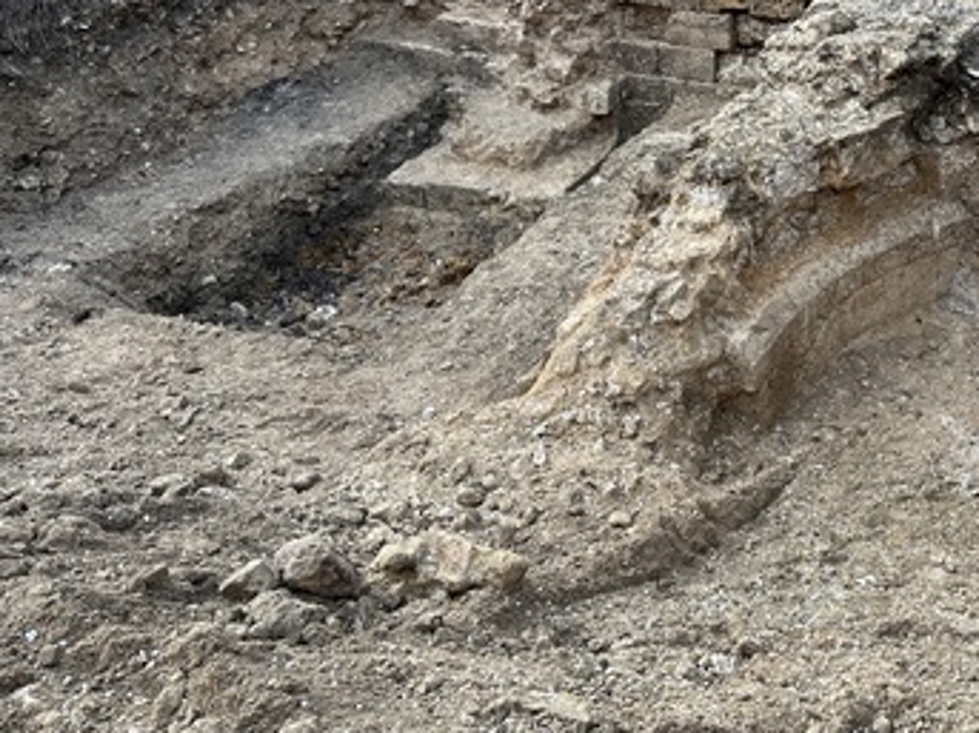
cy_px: 145
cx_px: 788
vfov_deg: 33.3
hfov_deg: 42.7
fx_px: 1187
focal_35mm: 42
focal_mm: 6.86
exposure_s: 1/258
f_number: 1.78
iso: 80
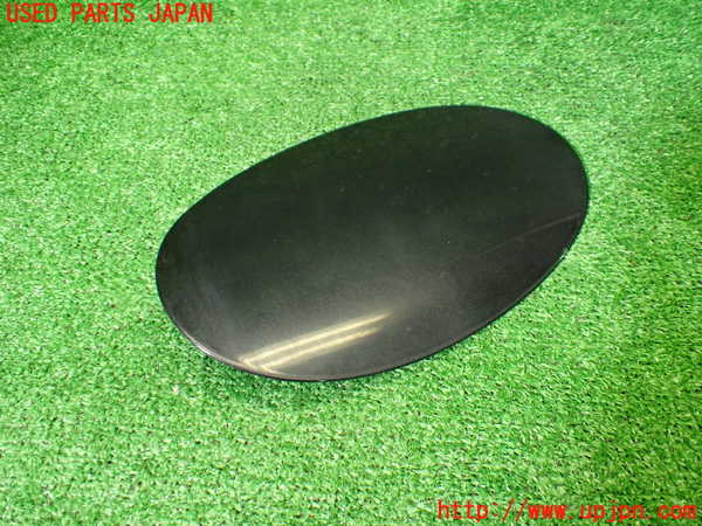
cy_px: 263
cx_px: 351
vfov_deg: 46.8
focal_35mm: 30
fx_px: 608
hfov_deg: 60.0
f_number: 2.3
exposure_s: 1/125
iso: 640
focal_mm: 5.4
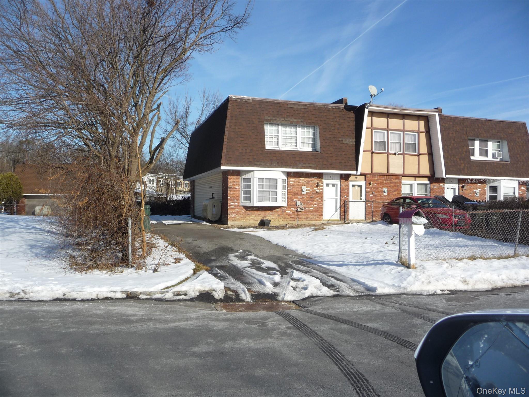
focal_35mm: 28
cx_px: 264
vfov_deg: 49.7
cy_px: 198
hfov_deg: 63.4
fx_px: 428
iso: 100
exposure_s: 1/250
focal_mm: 4.7
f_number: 8
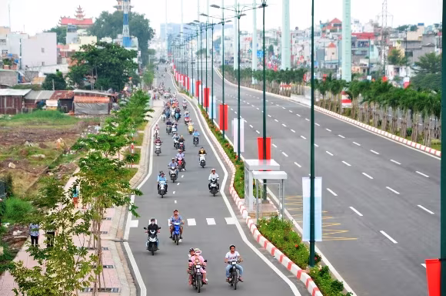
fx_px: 1947
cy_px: 148
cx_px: 223
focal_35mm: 158
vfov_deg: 8.7
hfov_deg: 13.1
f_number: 9
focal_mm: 105
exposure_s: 1/1250
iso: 2000
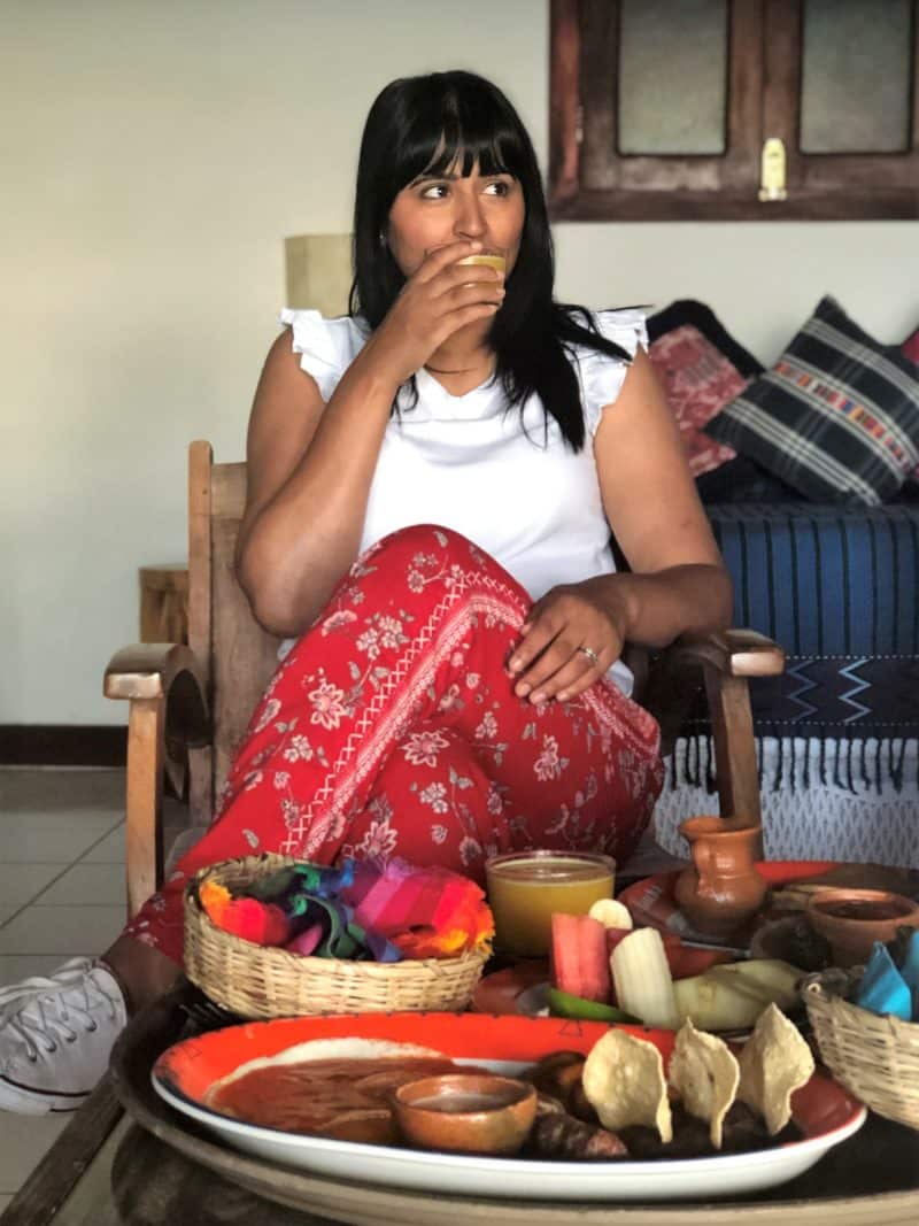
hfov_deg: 25.7
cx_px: 460
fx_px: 2018
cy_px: 613
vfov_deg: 33.8
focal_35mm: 57
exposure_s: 1/30
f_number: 2.8
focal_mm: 6.6
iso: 500
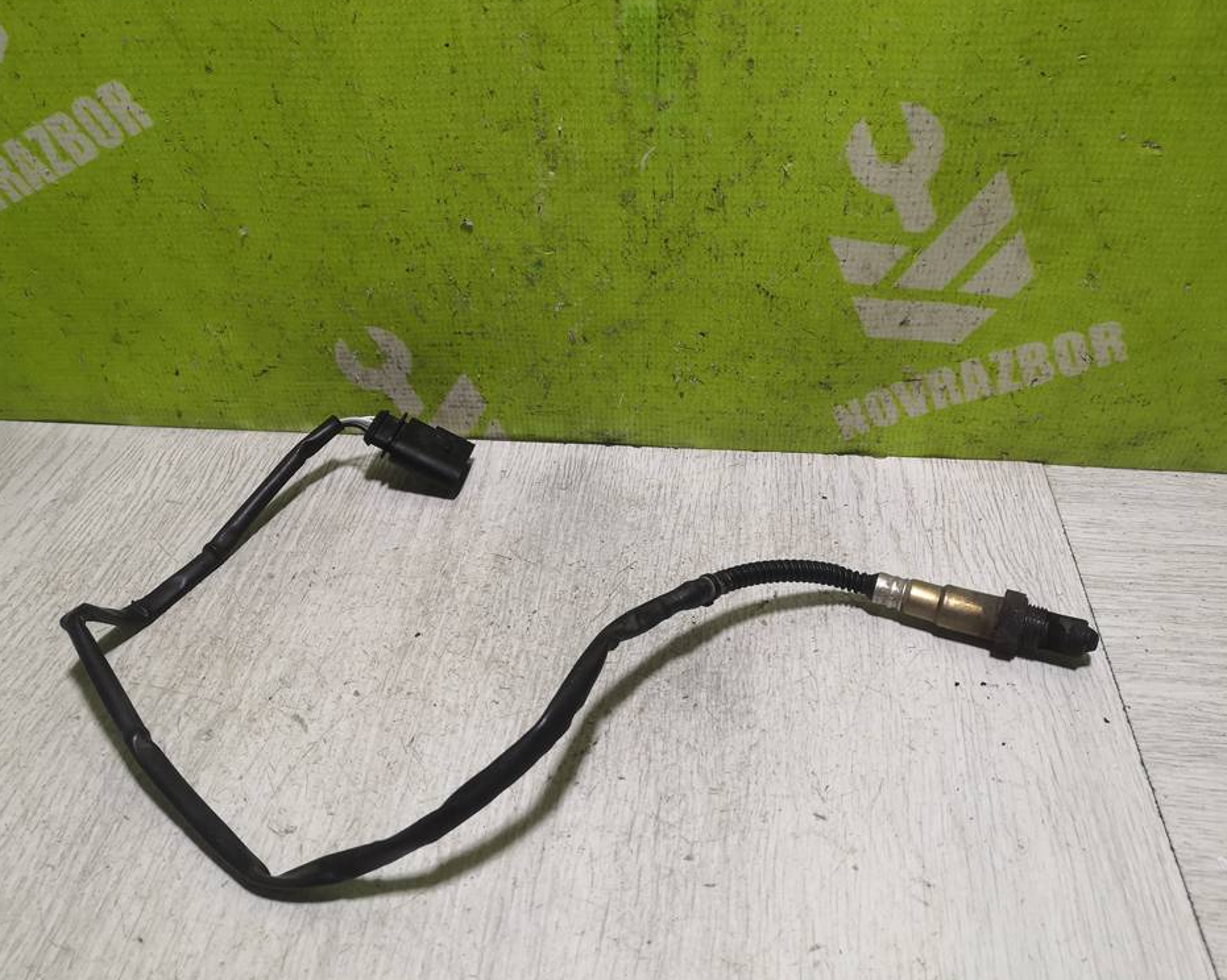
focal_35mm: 29
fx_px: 1053
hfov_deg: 60.5
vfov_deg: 49.9
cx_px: 606
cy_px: 489
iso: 100
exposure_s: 1/100
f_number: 1.8
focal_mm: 3.95
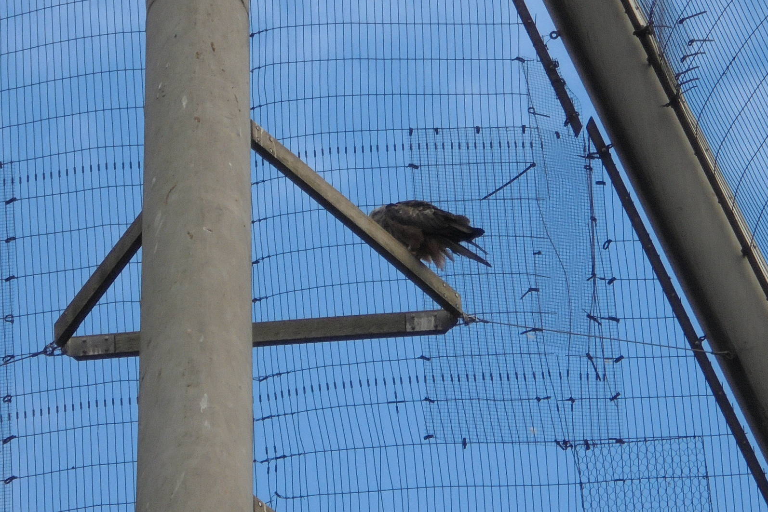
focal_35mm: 163
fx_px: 3477
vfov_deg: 8.4
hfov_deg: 12.6
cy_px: 243
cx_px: 385
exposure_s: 1/250
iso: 100
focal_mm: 27.6
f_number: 6.5
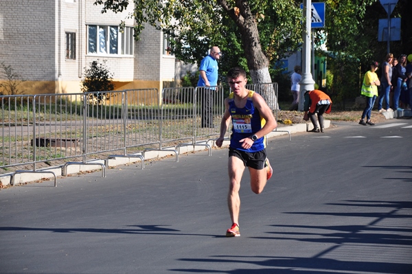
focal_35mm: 158
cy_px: 137
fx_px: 1801
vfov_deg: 8.7
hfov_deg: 13.1
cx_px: 206
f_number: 6.3
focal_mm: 105
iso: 400
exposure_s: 1/1000
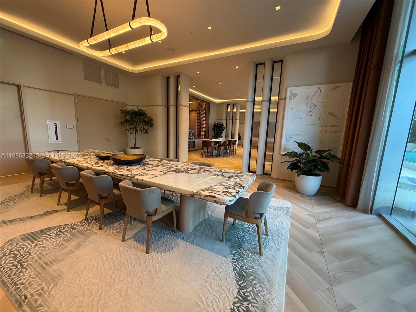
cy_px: 156
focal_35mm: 14
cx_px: 208
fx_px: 168
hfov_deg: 102.1
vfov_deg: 85.7
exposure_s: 1/60
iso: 200
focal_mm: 2.22
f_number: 2.2
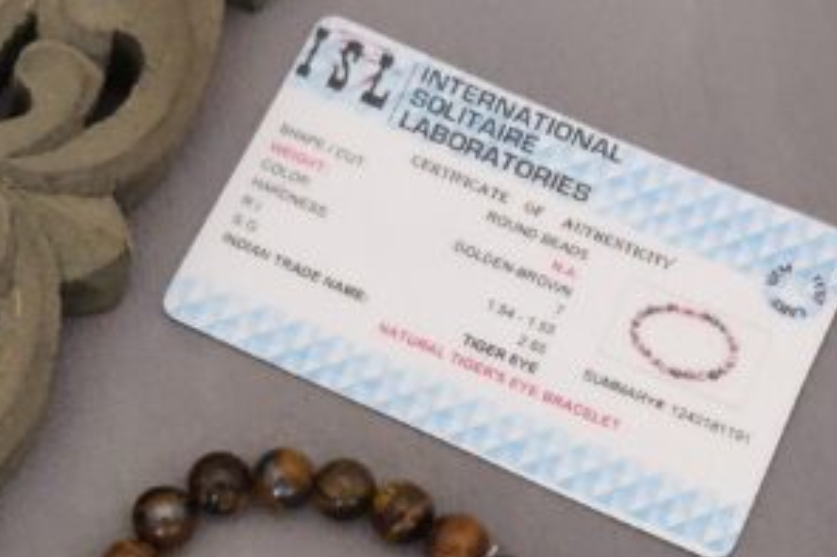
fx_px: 953
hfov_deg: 47.4
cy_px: 522
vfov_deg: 30.8
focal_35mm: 41
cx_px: 385
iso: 1250
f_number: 1.7
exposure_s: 1/20
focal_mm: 4.25
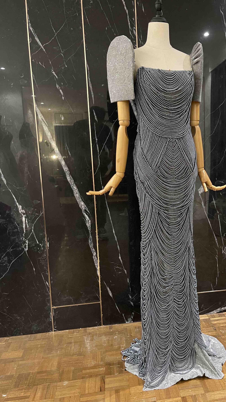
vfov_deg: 61.0
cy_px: 204
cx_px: 170
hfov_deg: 35.8
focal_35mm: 32
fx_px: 341
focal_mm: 5.1
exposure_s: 1/40
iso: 640
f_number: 1.6
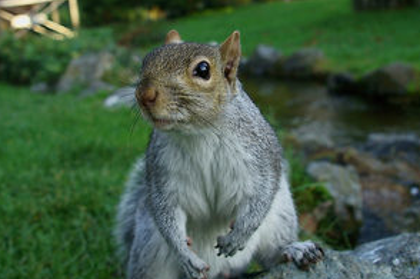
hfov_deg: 40.3
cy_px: 101
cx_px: 184
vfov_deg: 27.3
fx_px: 571
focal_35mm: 49
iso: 250
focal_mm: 16
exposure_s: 1/200
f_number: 4
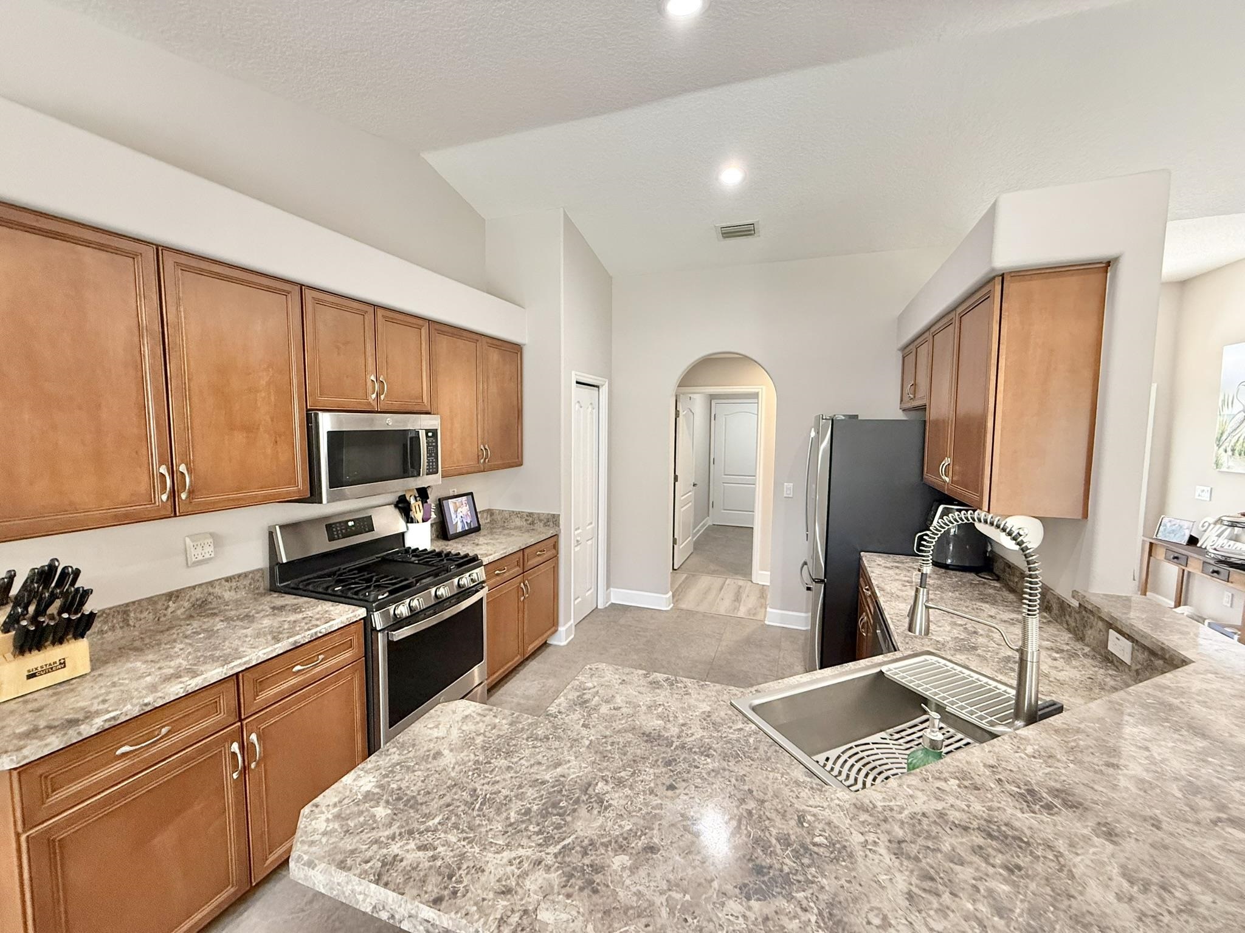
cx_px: 622
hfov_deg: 102.1
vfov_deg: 85.7
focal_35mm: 14
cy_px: 466
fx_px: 504
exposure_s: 1/60
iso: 250
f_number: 2.2
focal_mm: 2.22
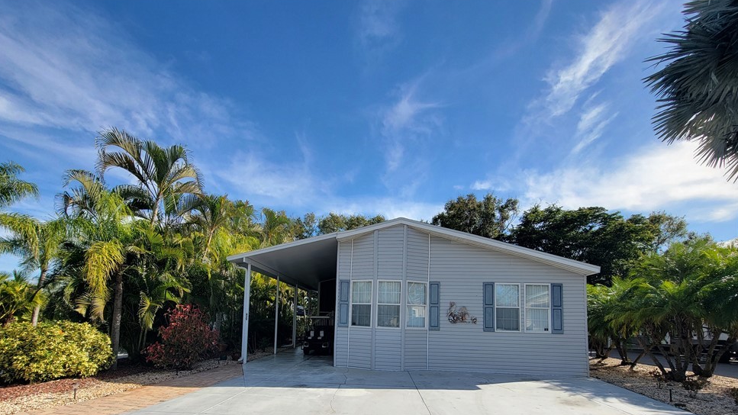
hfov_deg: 102.9
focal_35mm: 15
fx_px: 294
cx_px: 348
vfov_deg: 68.2
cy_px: 283
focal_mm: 2.2
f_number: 2.2
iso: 50
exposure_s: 1/1248
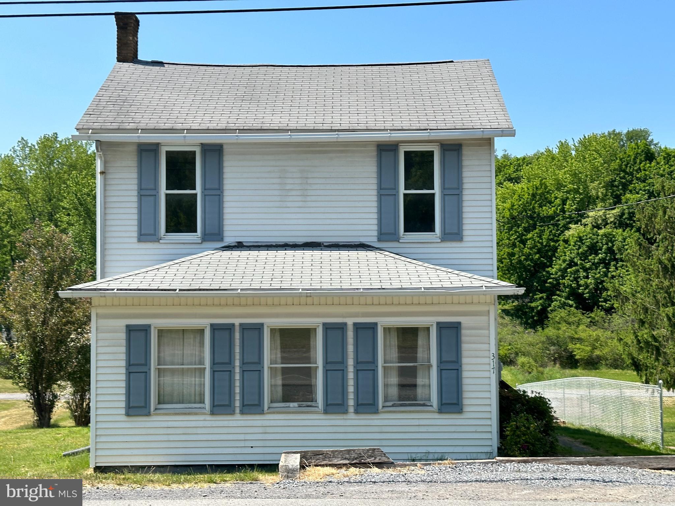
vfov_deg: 30.3
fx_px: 936
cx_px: 338
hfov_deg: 39.7
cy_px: 253
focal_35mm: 48
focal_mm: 6.86
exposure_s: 1/3058
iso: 64
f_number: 1.78
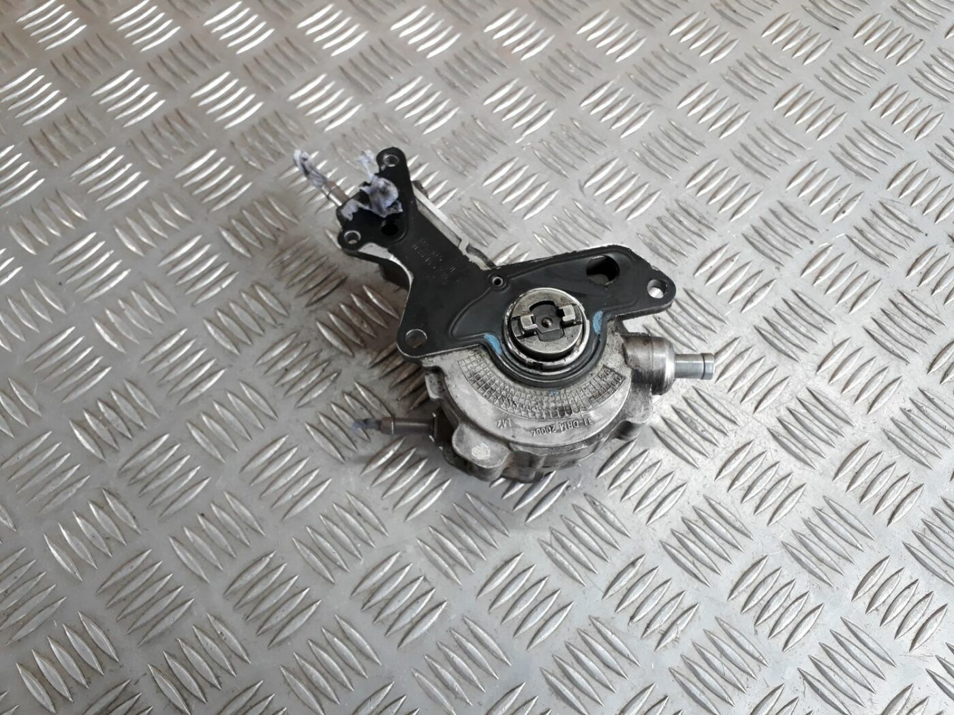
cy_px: 358
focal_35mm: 27
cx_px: 477
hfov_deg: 65.3
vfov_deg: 51.4
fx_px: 744
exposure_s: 1/33
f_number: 1.9
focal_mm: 3.6
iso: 80
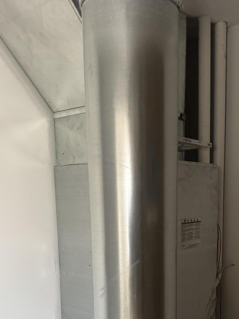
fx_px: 378
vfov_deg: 43.5
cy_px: 258
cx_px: 166
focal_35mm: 41
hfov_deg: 34.7
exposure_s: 1/60
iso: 800
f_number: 1.78
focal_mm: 6.76
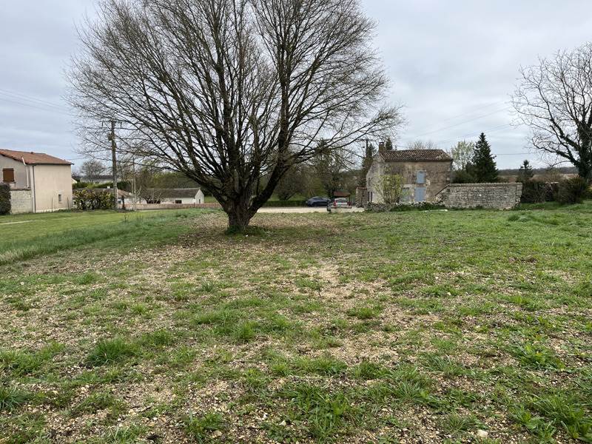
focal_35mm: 26
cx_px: 296
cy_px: 222
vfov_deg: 53.1
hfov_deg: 67.3
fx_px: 445
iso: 50
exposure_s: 1/1580
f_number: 1.6
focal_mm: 5.1
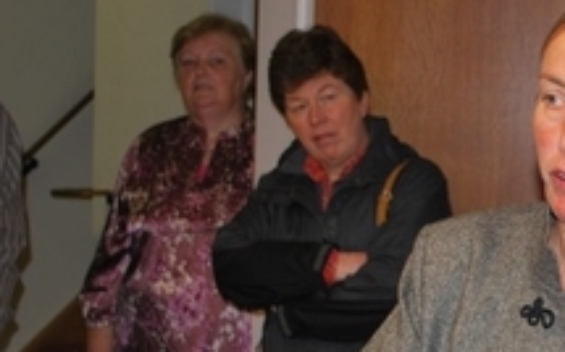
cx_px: 654
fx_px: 1708
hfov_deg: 18.0
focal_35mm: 111
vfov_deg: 11.7
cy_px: 272
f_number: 4.2
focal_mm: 26
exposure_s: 1/60
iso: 200
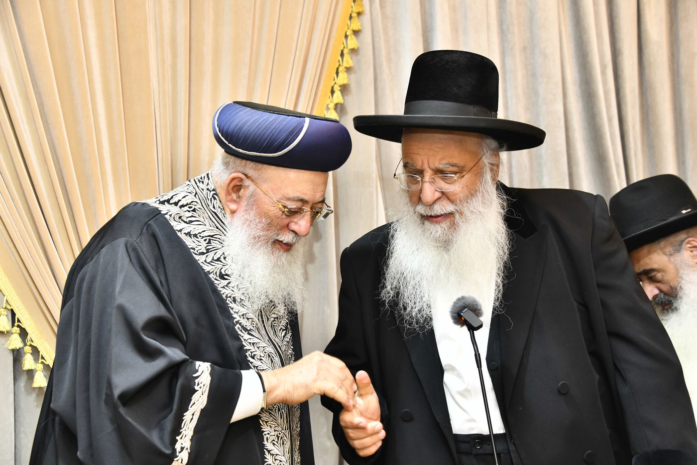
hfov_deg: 34.5
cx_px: 348
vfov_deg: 23.4
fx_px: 1123
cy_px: 232
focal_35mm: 58
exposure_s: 1/125
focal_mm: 58
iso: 1000
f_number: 5.6
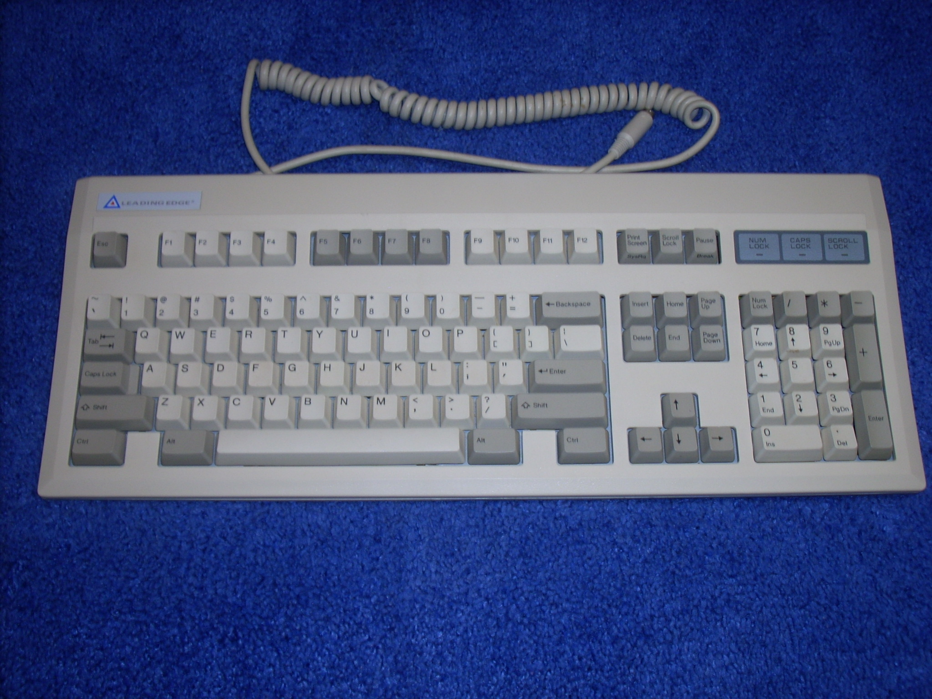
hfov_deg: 50.1
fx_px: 996
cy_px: 350
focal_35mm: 37
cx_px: 466
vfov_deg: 38.7
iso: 64
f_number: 2.8
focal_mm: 6.2
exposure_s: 1/30
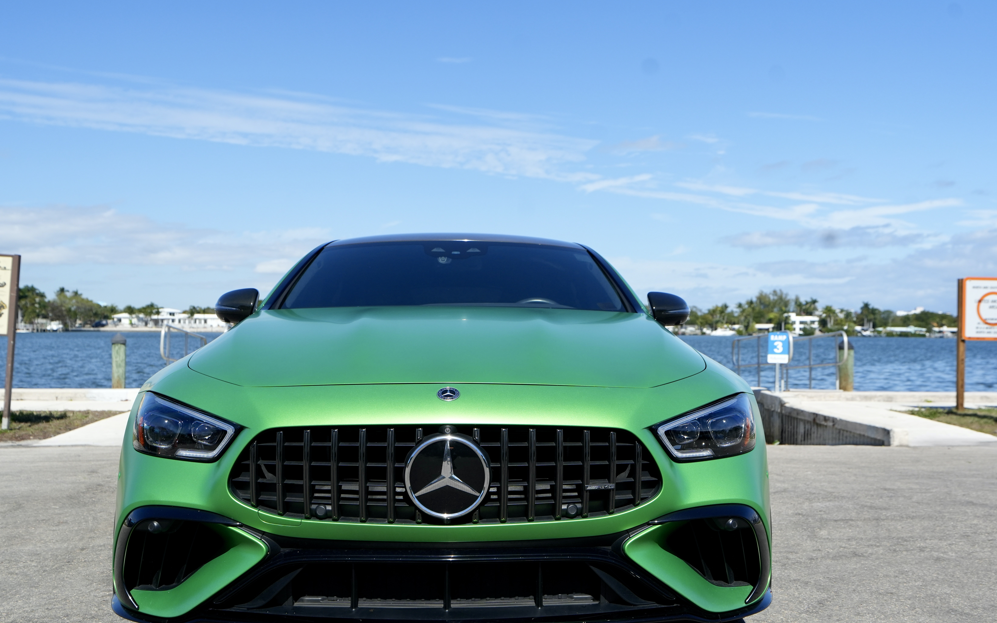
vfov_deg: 33.6
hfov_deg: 51.5
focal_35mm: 38
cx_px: 522
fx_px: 1033
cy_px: 341
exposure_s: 1/5000
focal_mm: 35
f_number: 5
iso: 640
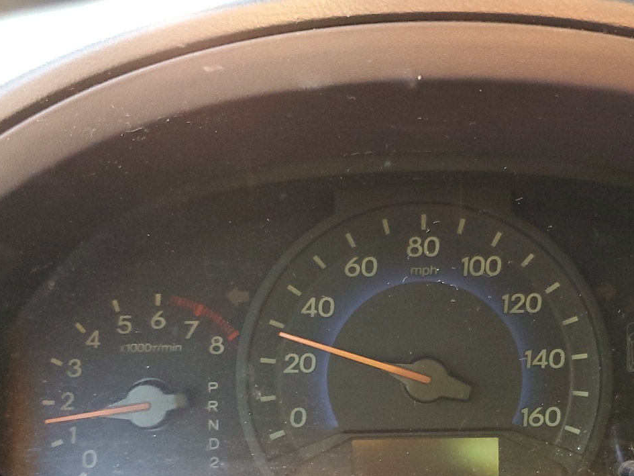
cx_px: 415
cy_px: 371
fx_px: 806
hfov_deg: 42.4
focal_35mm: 44
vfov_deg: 32.1
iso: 259
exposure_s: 1/60.2
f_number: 1.5
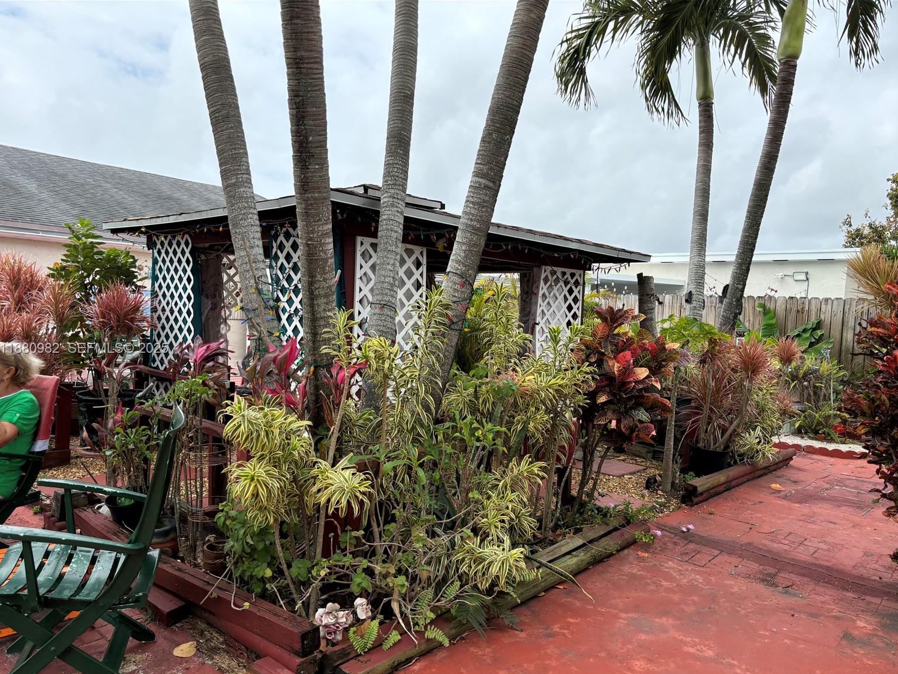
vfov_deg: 51.3
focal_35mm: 27
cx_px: 453
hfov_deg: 65.3
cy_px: 349
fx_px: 700
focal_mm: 5.96
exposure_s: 1/2062
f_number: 1.6
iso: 50
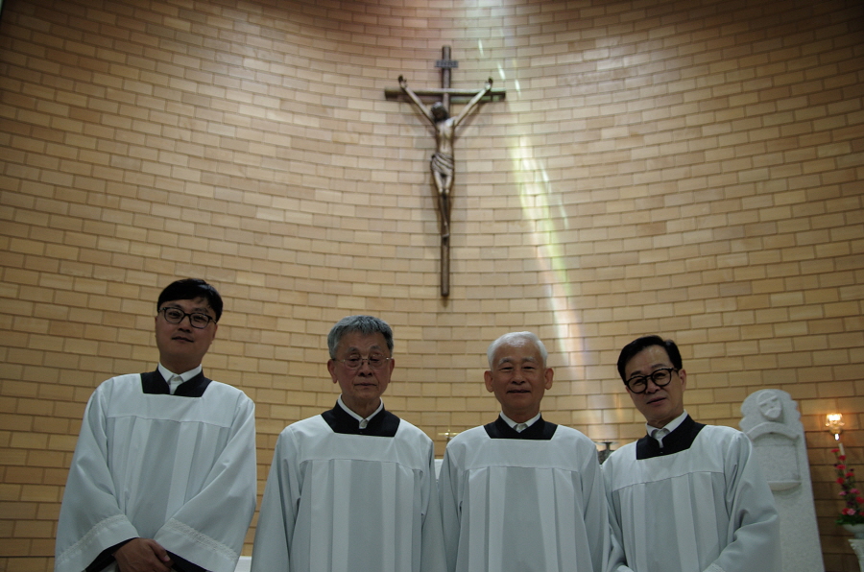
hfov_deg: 54.9
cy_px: 286
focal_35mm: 35
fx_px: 831
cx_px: 432
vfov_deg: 38.0
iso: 400
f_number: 4
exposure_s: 1/50
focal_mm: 23.13
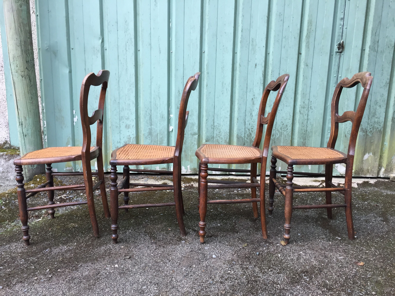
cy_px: 148
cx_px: 198
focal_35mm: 29
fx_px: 331
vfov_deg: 48.2
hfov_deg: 61.7
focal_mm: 4.15
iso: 32
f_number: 2.2
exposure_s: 1/33
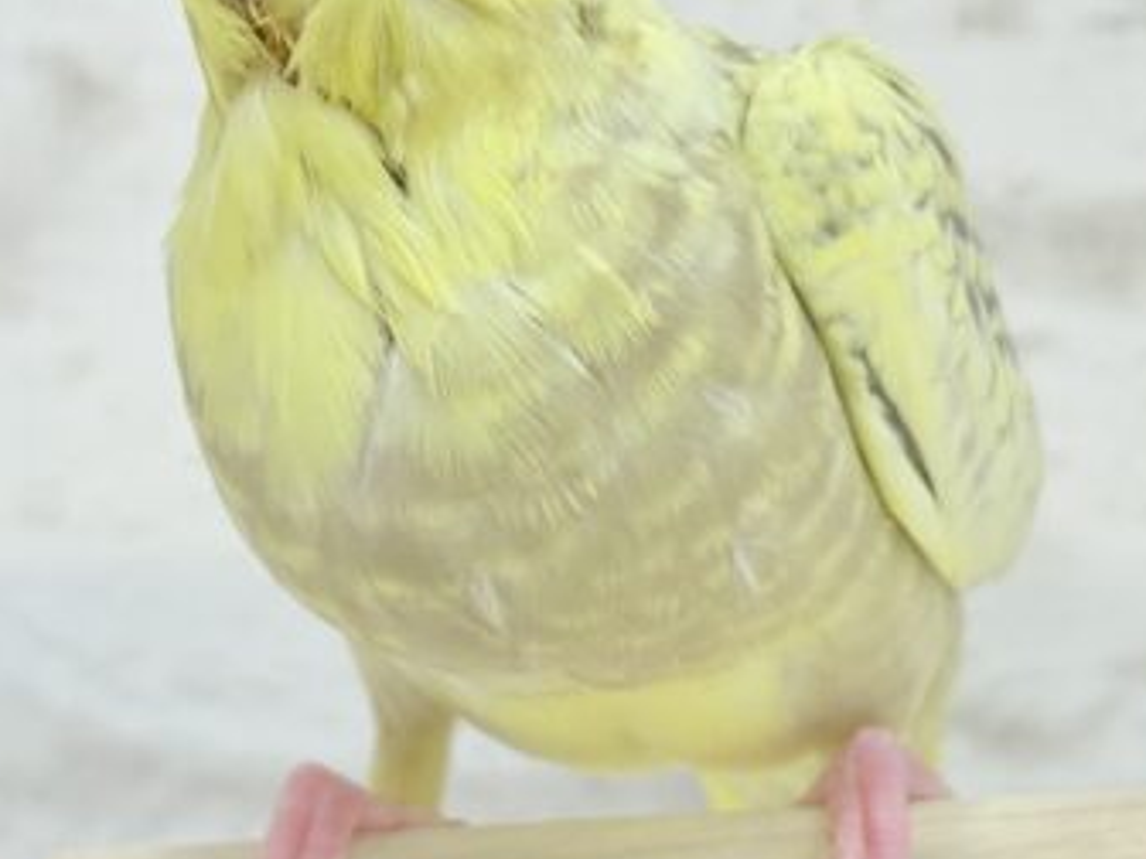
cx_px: 651
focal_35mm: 99
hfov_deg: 19.8
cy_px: 205
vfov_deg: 14.9
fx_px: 3278
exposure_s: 1/100
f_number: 1.6
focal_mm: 5.96
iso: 64
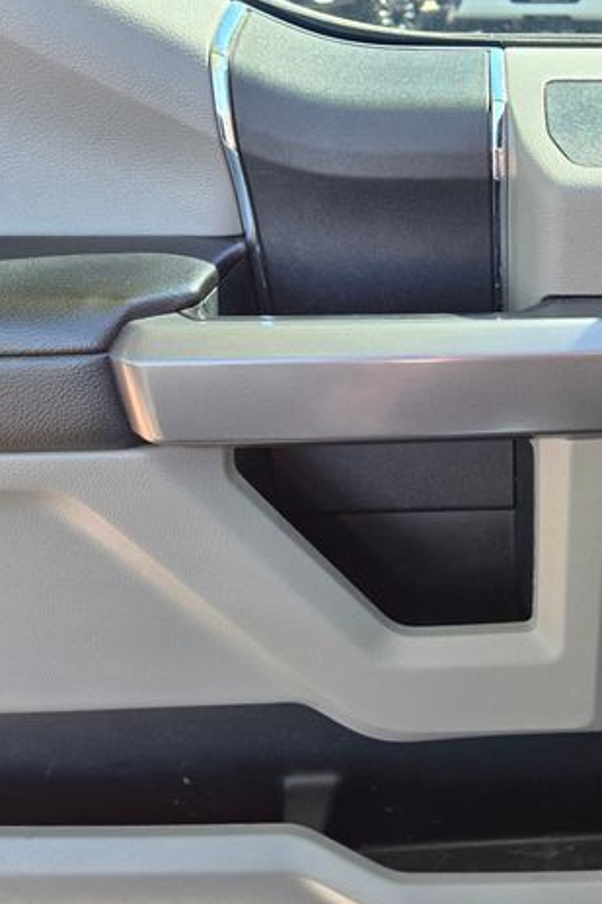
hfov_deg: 37.1
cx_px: 555
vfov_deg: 57.2
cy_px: 462
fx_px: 828
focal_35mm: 33
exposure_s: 1/120
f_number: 1.8
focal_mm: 5.4
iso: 40
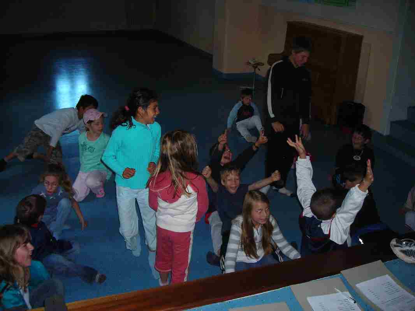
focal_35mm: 38
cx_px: 208
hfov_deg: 49.0
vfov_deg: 37.7
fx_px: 456
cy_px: 156
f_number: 3.2
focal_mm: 6.3
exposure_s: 1/60.1
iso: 121
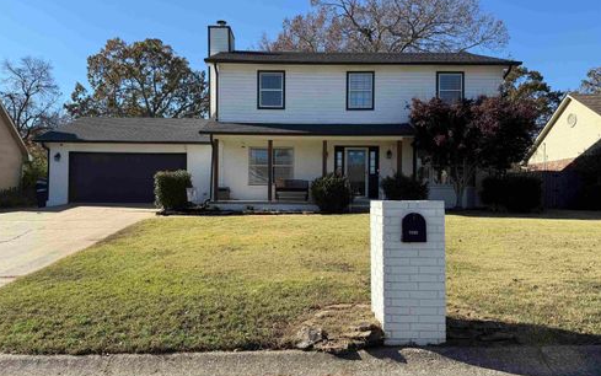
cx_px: 295
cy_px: 191
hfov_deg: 70.4
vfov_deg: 47.6
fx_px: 426
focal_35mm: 26
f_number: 1.78
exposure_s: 1/3279
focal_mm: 6.76
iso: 80
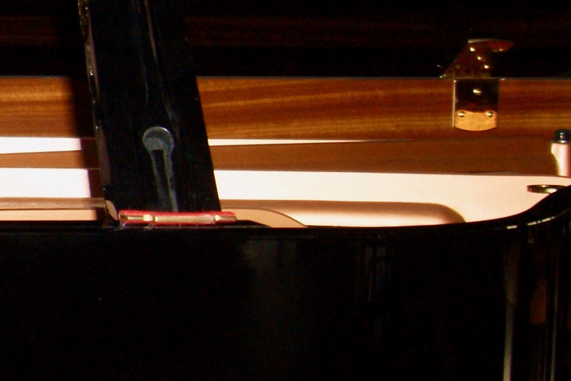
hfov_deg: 12.1
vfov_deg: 9.4
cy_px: 89
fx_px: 2316
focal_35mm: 146
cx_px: -668
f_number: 5.6
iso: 400
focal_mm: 22
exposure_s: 1/60
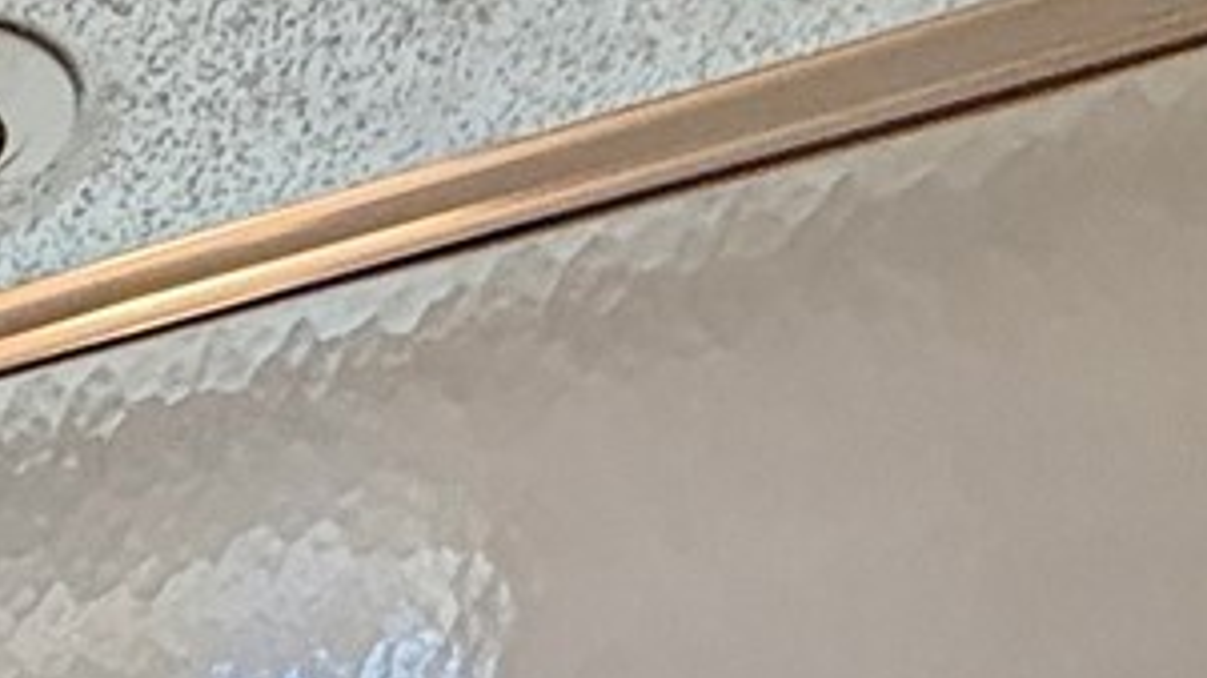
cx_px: -585
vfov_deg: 10.1
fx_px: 2591
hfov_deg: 21.9
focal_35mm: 81
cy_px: 2146
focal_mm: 2.22
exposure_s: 1/120
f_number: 2.2
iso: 250
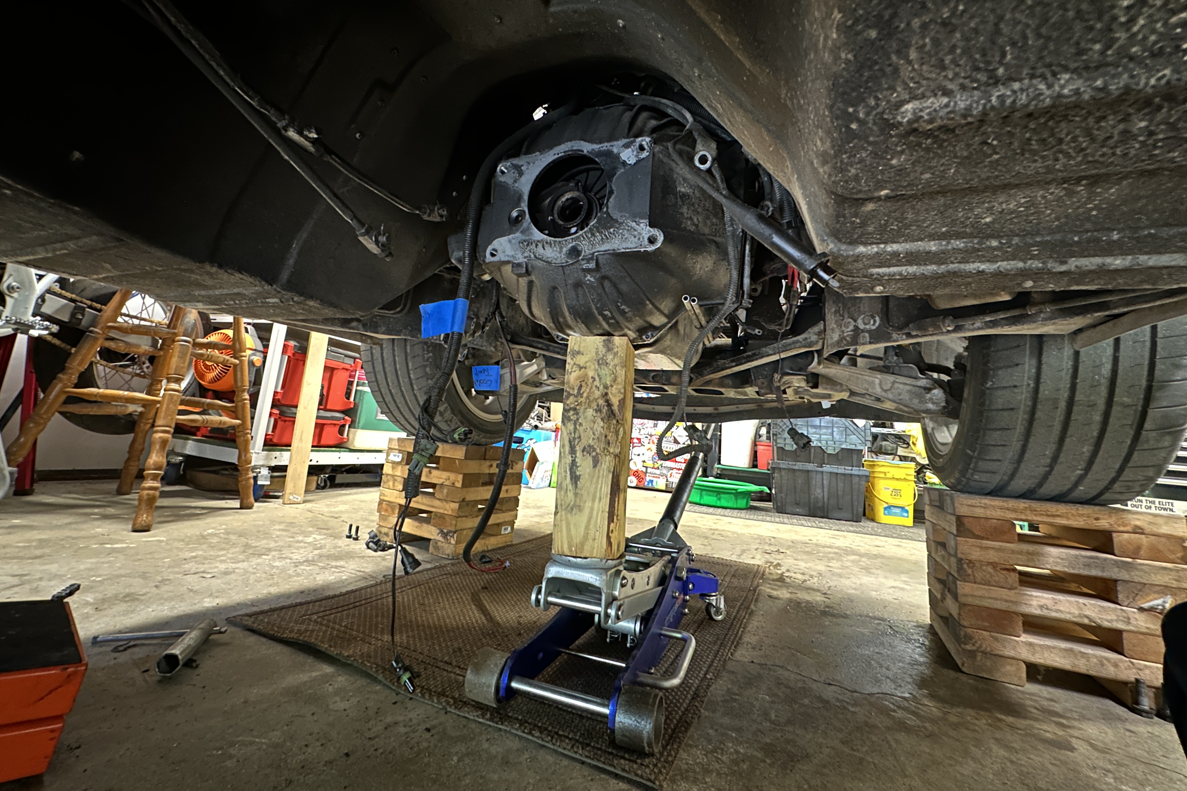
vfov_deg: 77.1
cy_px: 357
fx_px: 495
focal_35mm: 15
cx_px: 593
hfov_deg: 100.4
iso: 1250
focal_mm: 2.22
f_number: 2.2
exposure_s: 1/12
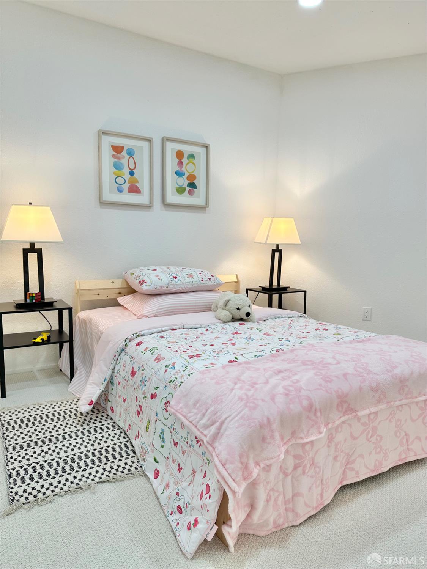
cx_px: 214
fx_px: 395
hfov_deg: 56.8
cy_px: 284
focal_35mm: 24
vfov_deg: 71.6
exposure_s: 1/132
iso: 64
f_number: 1.78
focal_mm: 6.86
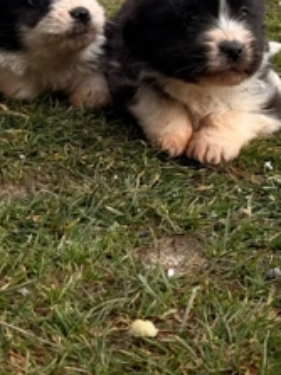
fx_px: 932
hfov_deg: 17.1
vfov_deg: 22.7
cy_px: 121
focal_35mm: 86
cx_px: 125
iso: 64
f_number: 1.78
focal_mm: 6.76
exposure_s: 1/2033
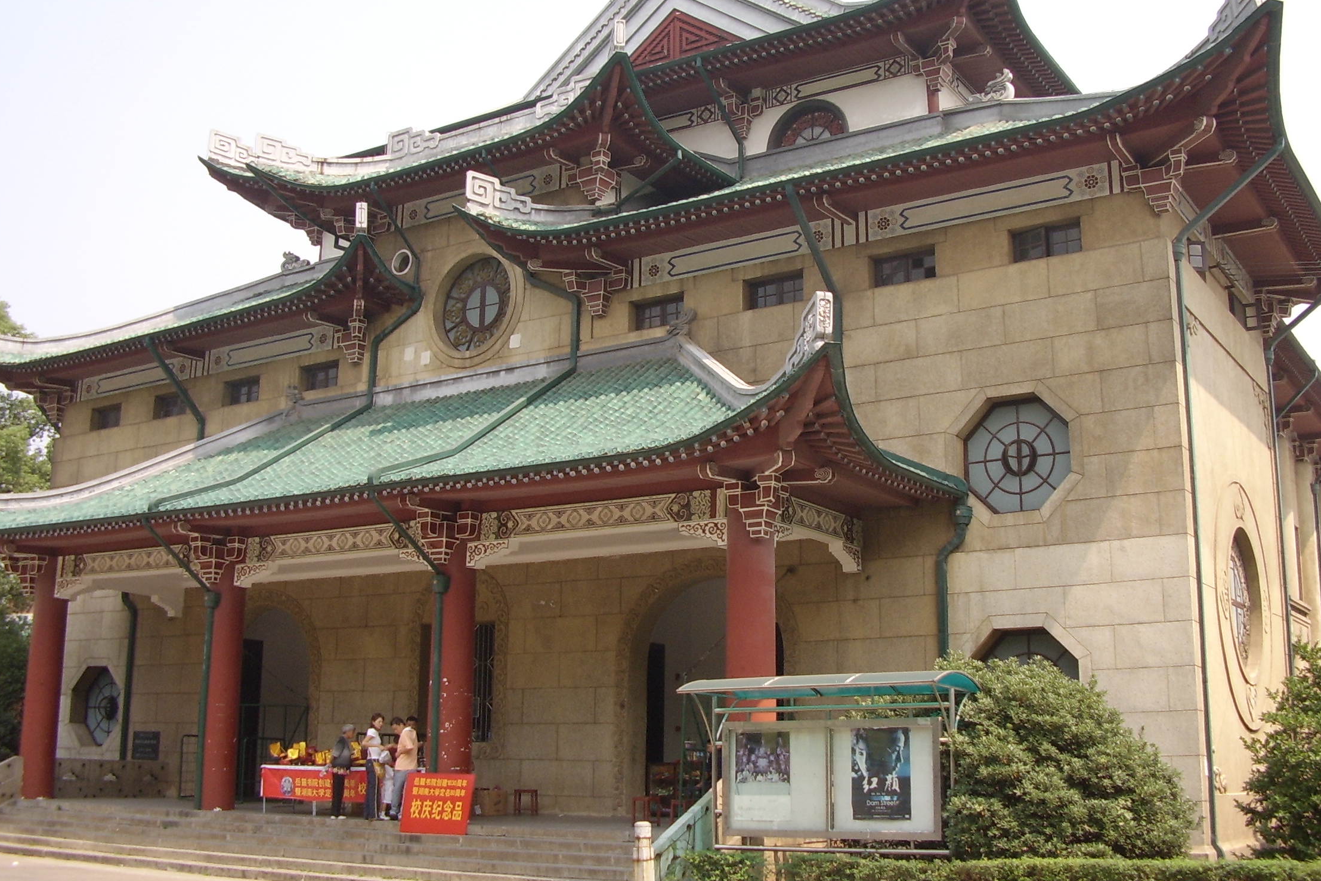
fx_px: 1174
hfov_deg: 58.7
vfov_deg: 41.1
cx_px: 659
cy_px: 395
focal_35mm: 32
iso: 71
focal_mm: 5.8
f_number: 4.1
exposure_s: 1/297
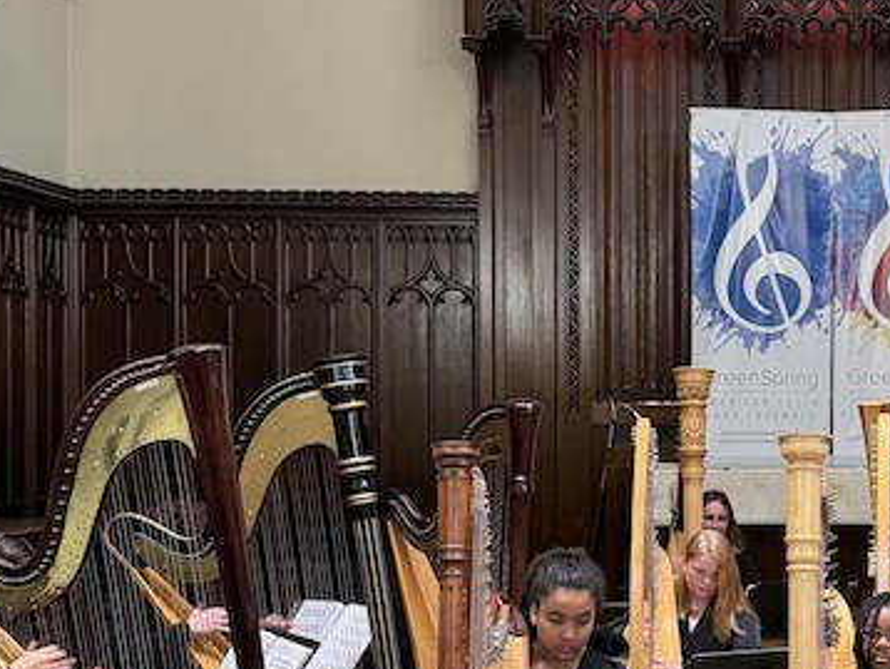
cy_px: 425
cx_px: 810
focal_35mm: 67
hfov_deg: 27.8
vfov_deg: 21.9
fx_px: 1724
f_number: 1.78
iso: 400
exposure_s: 1/60
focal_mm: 6.76
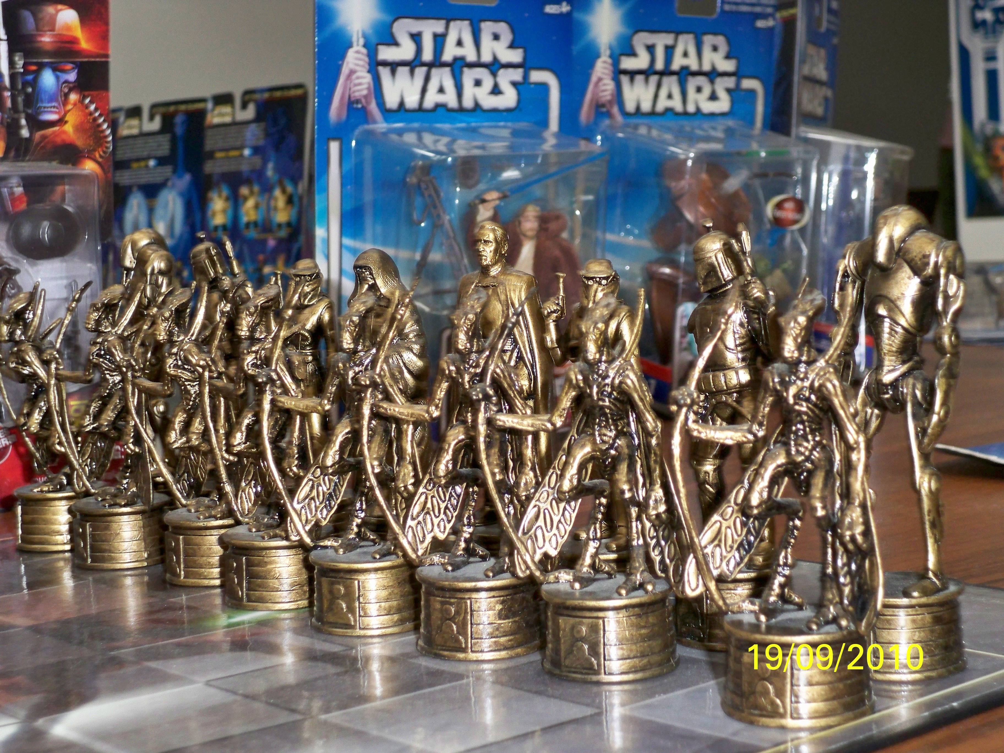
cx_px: 502
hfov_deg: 28.6
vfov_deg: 21.6
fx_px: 1972
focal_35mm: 68
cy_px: 376
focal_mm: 12.1
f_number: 4.5
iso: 200
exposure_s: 1/80
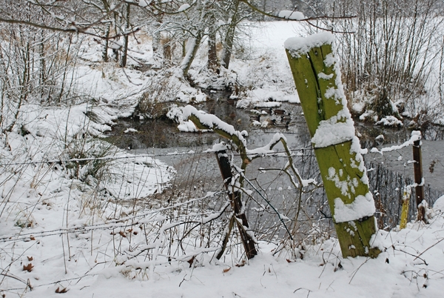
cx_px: 222
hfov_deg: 41.1
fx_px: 593
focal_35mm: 48
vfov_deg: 28.2
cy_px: 149
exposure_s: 1/100
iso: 200
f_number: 5
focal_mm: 32
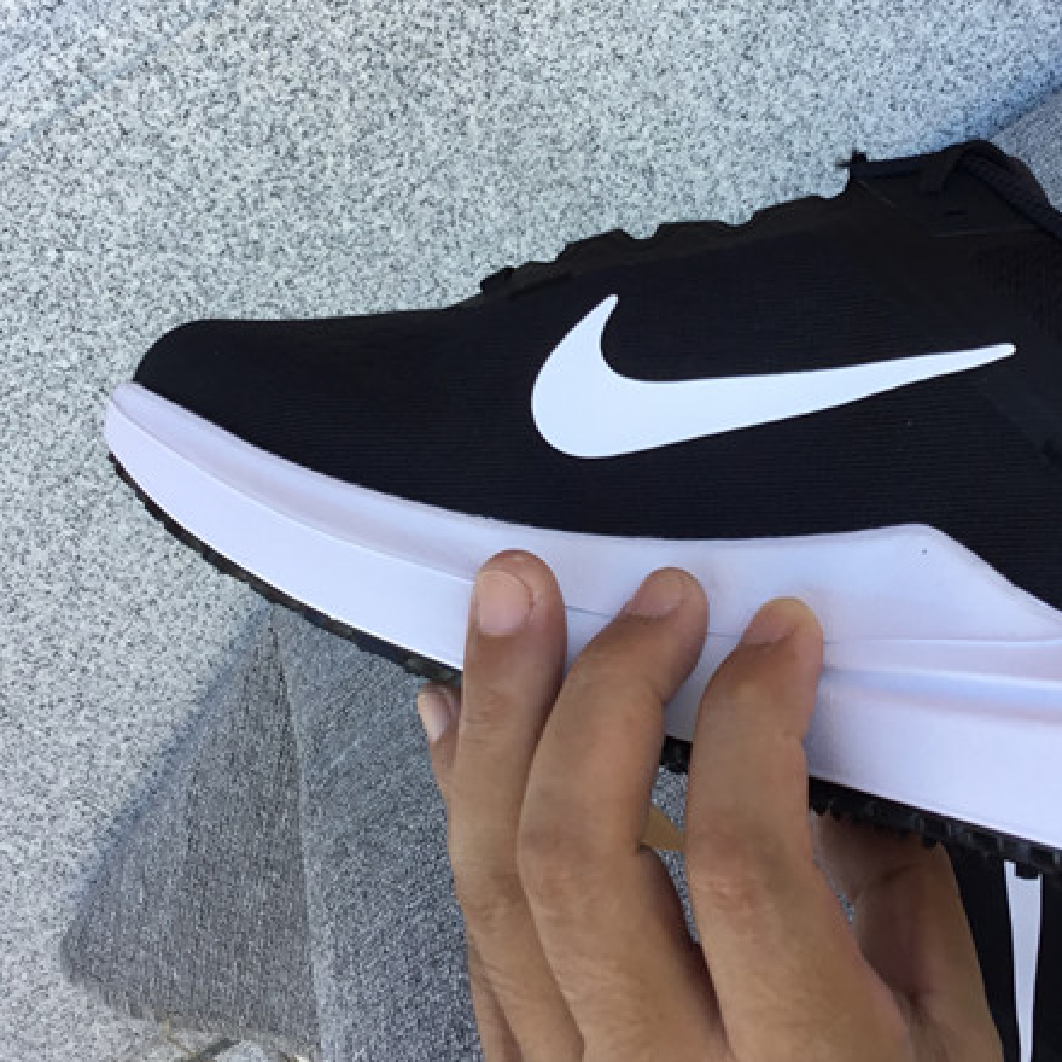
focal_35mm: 56
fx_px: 1944
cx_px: 644
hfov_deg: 30.5
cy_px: 378
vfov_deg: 30.4
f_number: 2.4
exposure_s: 1/100
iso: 25
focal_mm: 3.3
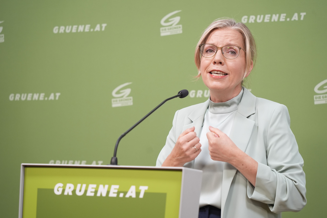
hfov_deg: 18.6
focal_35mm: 110
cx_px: 164
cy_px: 109
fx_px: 999
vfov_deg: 12.5
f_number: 5
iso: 1600
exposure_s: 1/400
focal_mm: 110
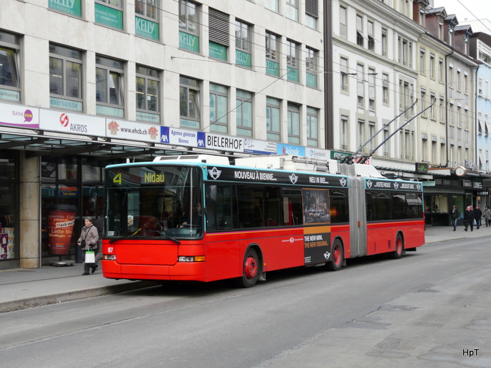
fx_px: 837
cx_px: 246
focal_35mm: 59
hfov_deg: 32.7
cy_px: 184
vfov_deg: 24.8
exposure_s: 1/250
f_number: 4
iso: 100
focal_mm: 9.8
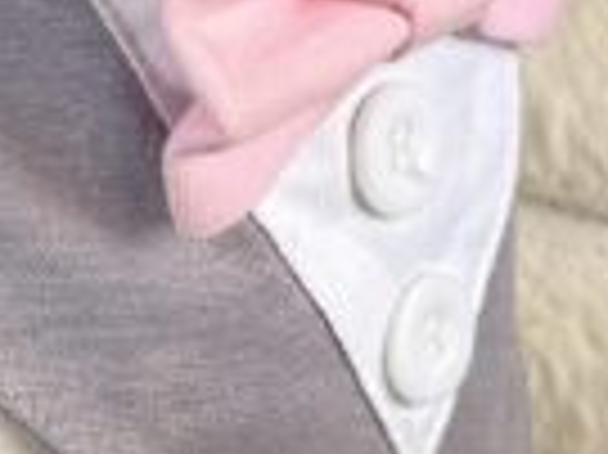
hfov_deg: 10.7
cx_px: -45
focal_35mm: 182
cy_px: 135
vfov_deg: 8.1
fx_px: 3194
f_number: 1.78
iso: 64
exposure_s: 1/170
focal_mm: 6.76
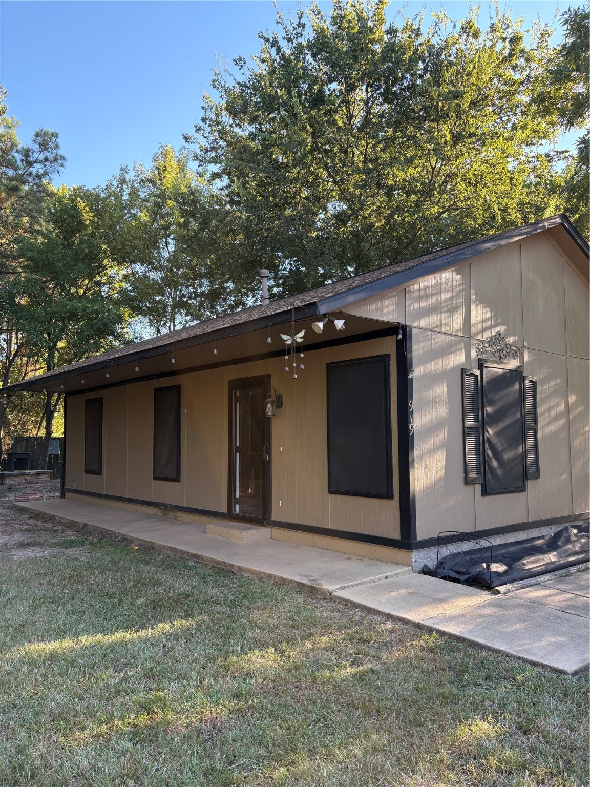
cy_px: 394
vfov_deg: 67.3
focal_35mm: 26
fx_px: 591
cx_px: 295
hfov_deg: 53.1
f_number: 1.6
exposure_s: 1/274
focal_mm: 5.96
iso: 64
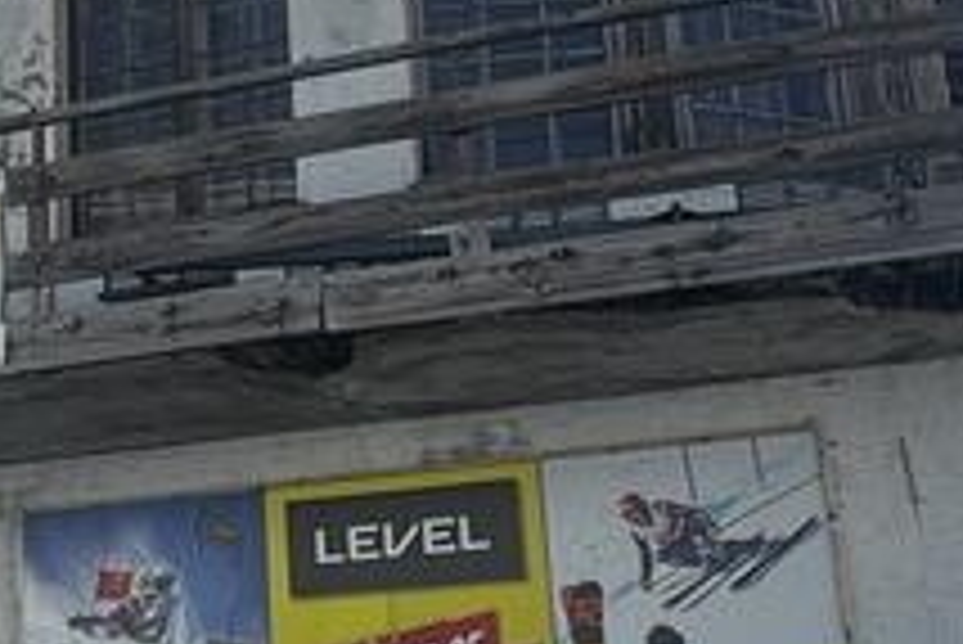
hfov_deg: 28.0
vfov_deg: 19.5
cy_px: 268
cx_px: 148
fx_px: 1874
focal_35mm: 70
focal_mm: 2.22
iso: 40
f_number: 2.2
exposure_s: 1/1277
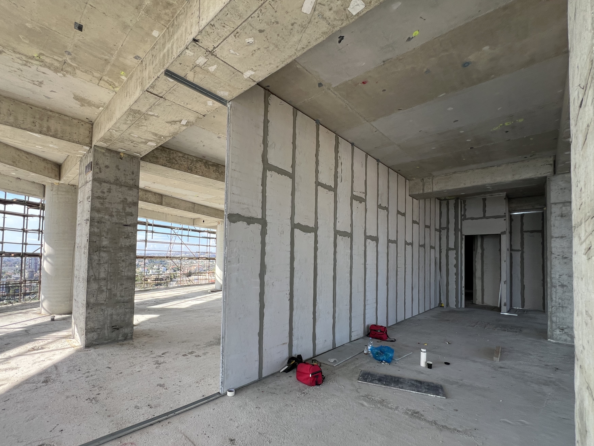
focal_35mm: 15
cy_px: 253
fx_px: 257
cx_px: 286
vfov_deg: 81.3
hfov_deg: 98.1
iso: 32
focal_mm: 1.57
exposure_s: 1/287
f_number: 1.8
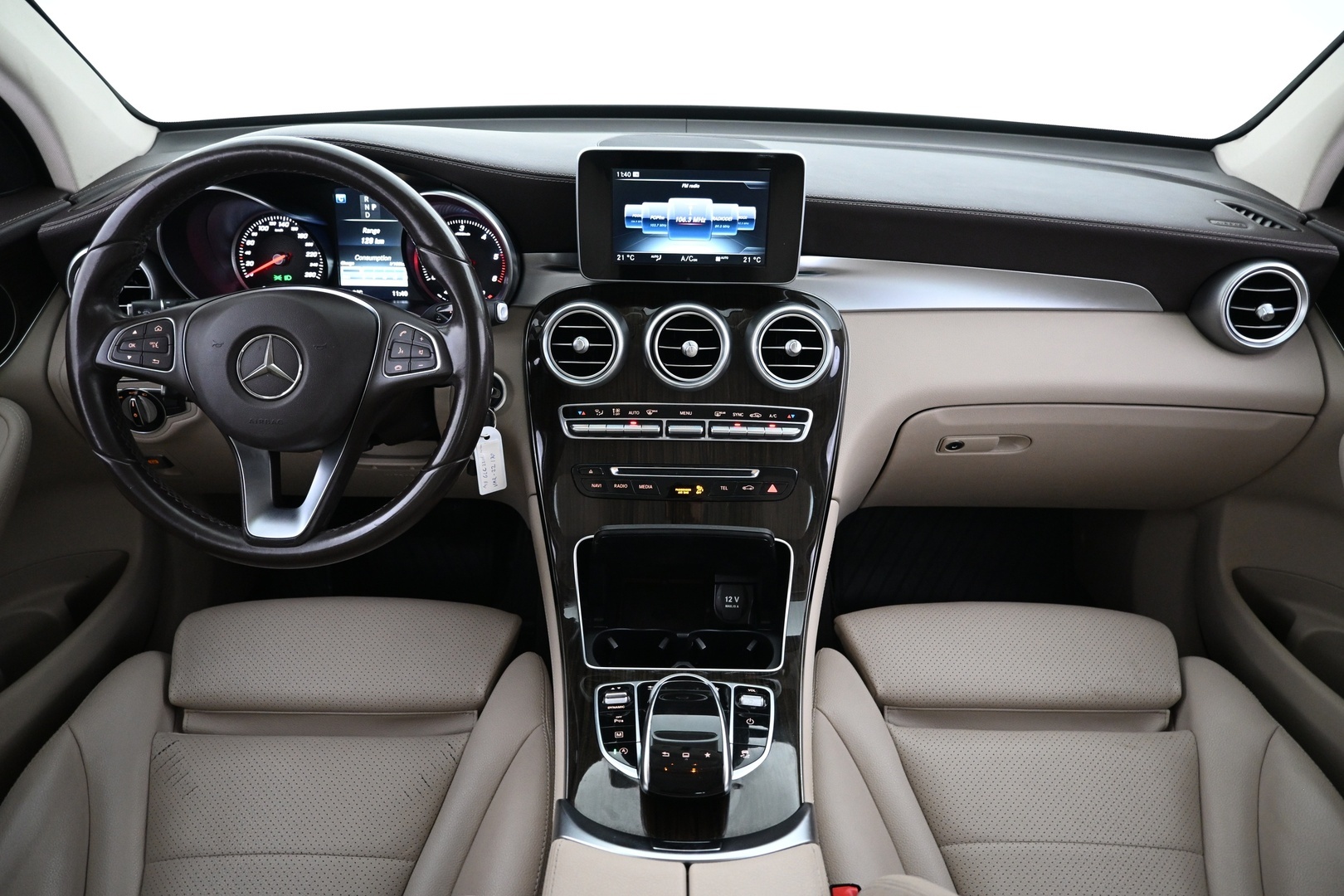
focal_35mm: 24
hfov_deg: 73.7
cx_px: 672
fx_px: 896
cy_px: 448
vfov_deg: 53.1
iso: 1600
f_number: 3.5
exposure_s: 1/25
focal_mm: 16
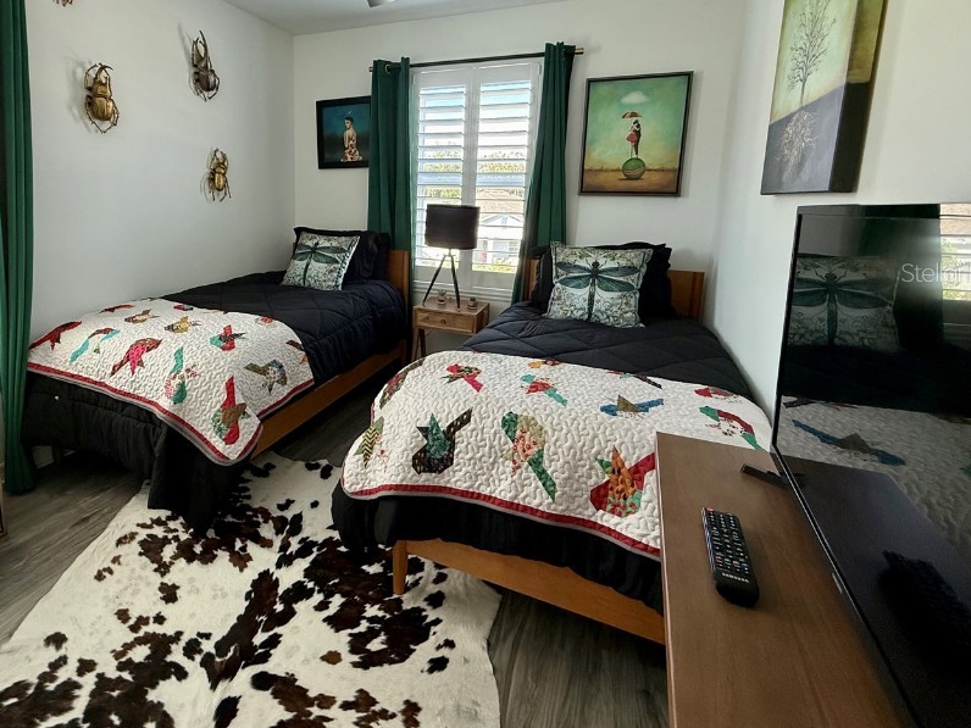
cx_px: 392
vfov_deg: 70.4
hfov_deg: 86.7
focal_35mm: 18
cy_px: 272
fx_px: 505
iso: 160
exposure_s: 1/99
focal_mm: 2.22
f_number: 2.2
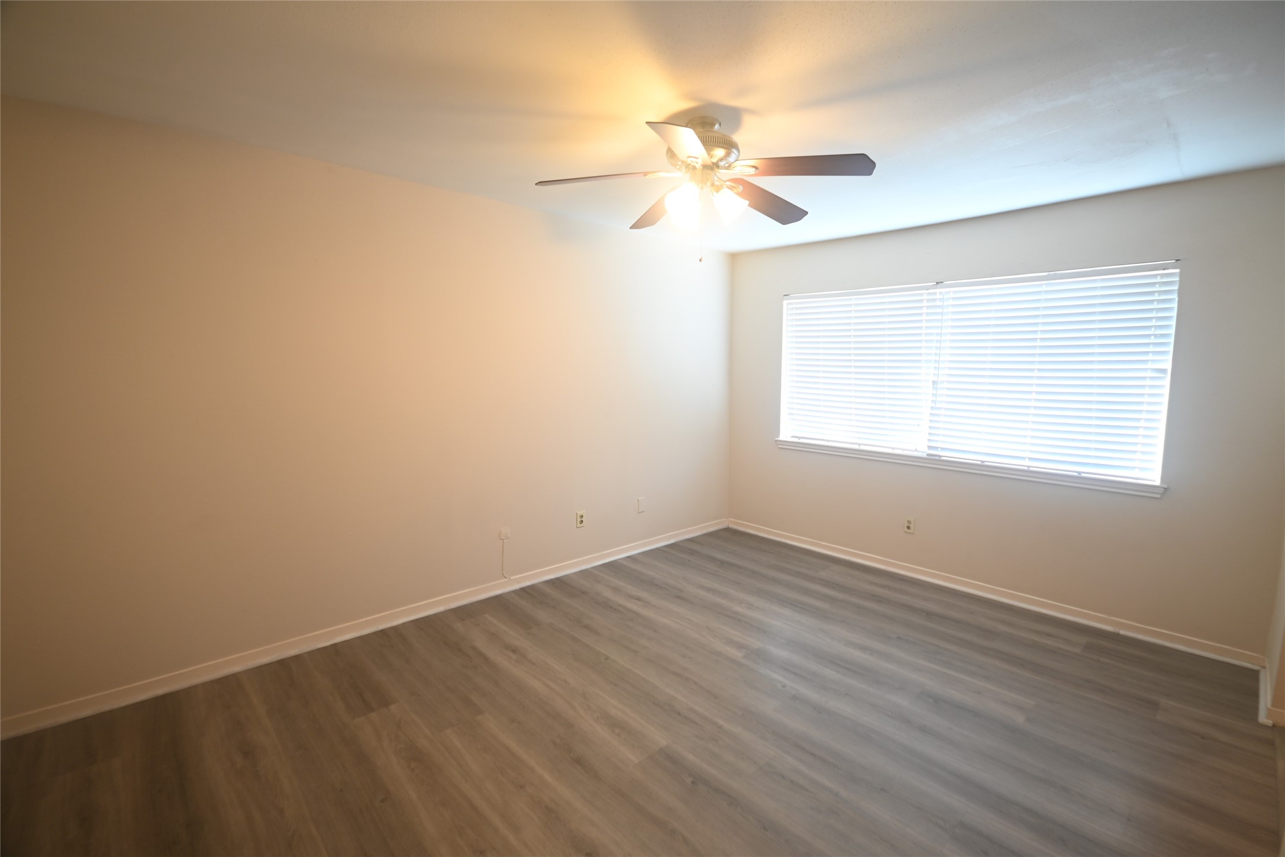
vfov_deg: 77.3
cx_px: 642
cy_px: 428
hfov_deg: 100.4
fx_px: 535
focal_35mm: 15
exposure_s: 1/4
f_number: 4
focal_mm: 10
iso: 100
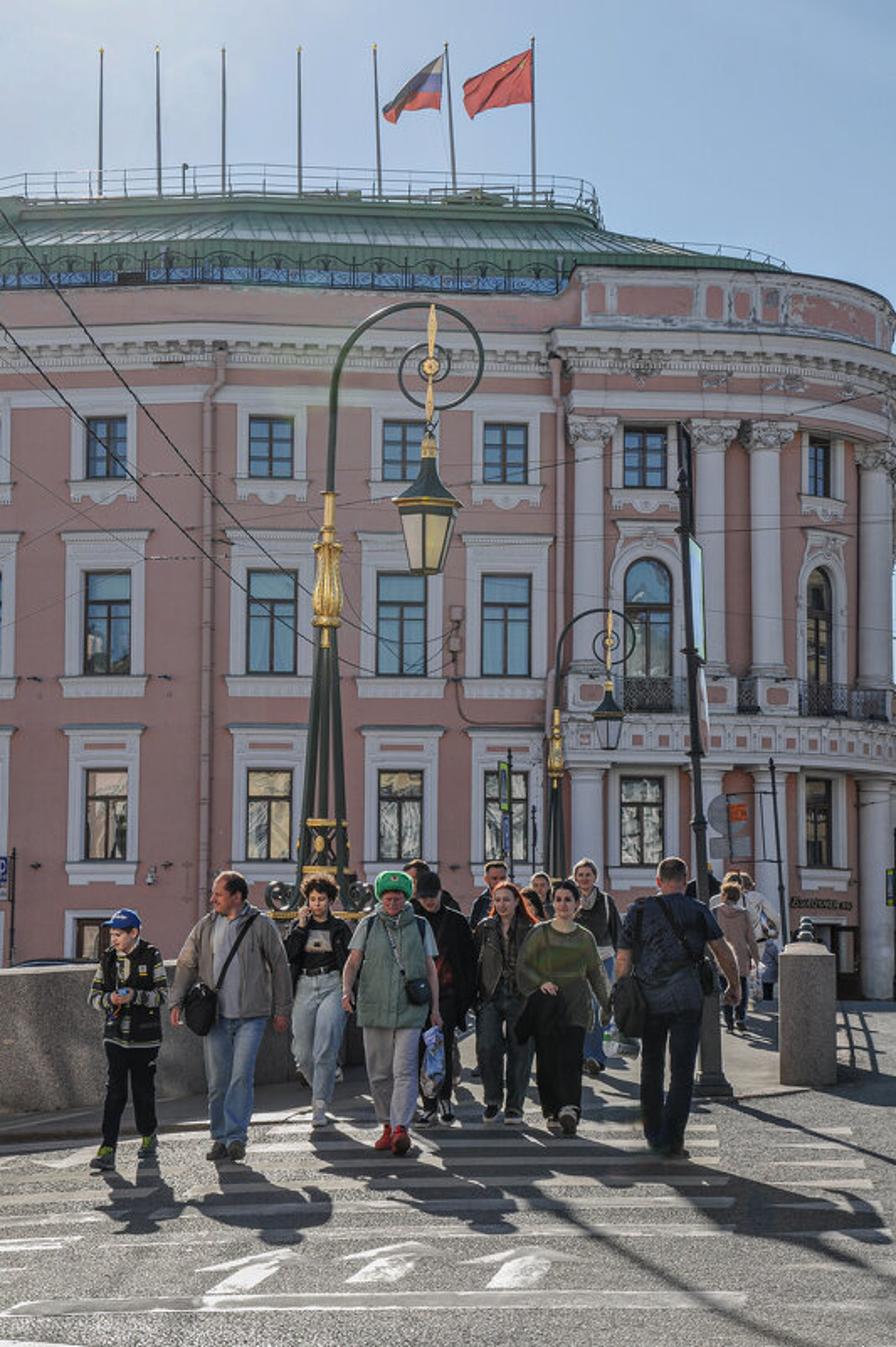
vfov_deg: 28.1
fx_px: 2691
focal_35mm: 72
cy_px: 674
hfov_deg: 18.9
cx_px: 448
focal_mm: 48
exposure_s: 1/320
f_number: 9
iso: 200
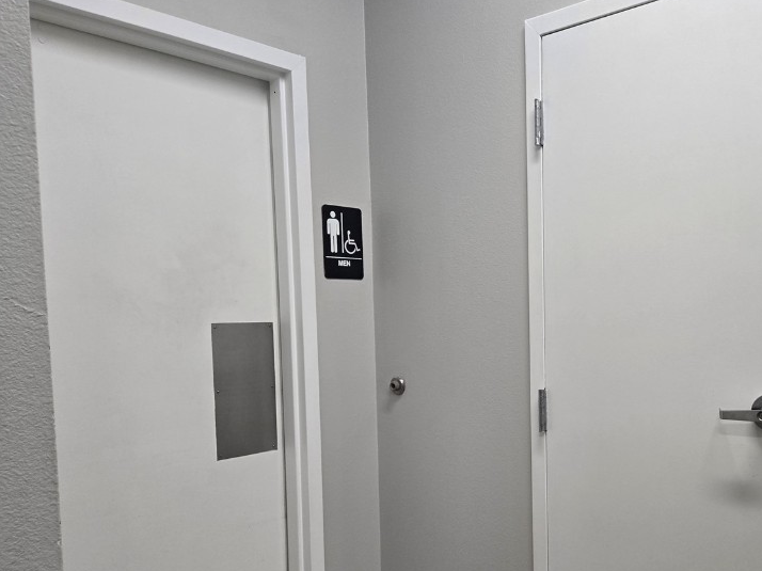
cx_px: 527
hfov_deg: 53.9
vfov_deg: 42.6
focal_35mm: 33
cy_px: 362
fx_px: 726
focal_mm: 5.4
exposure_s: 1/120
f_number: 1.8
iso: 125
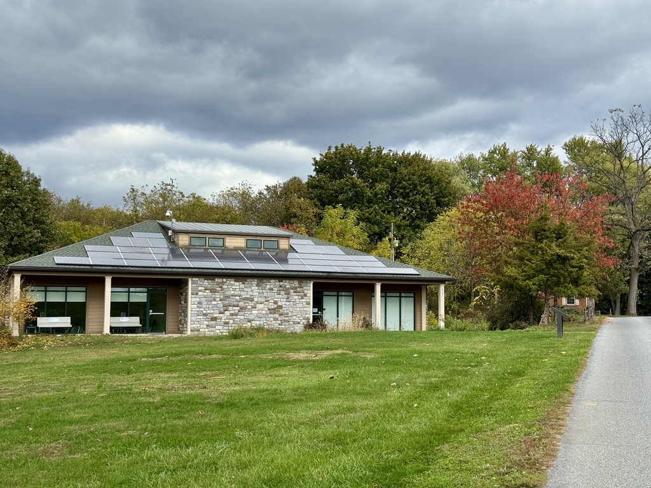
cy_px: 244
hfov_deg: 39.7
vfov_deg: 30.3
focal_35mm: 48
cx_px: 326
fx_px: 903
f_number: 1.78
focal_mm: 6.76
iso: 64
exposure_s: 1/1597
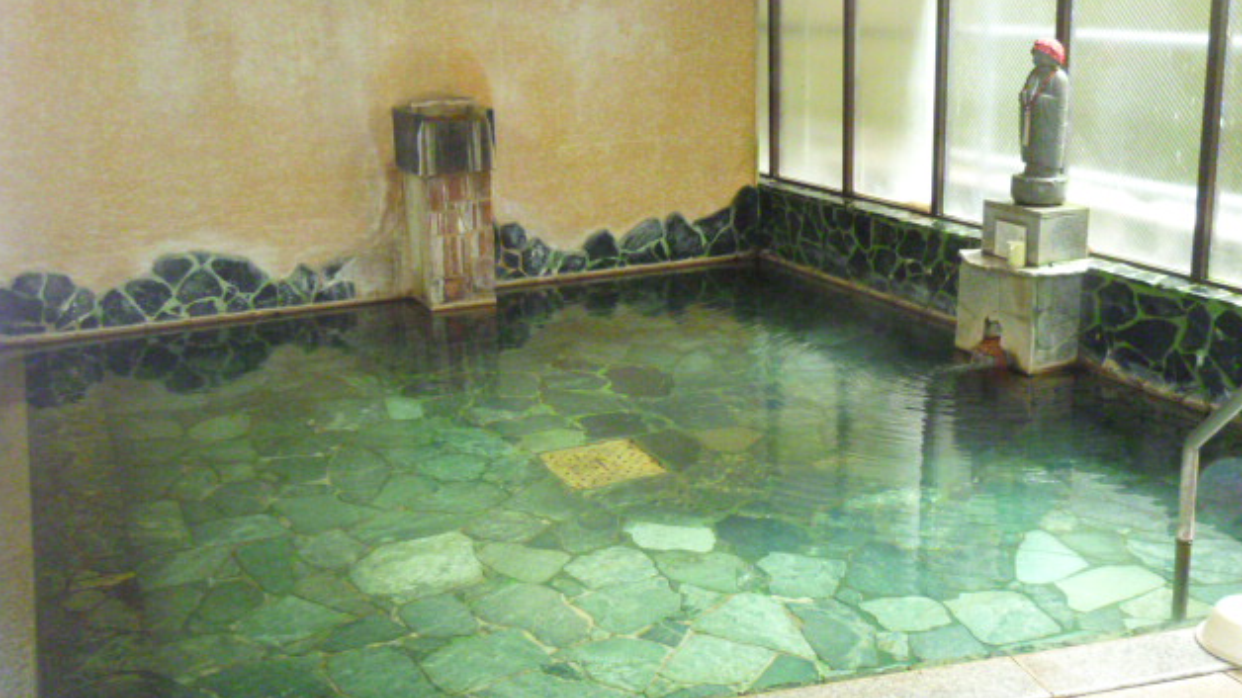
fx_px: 1317
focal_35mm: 40
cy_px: 308
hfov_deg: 50.5
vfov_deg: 29.7
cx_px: 611
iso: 1000
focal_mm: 6.4
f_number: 2.9
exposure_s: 1/60
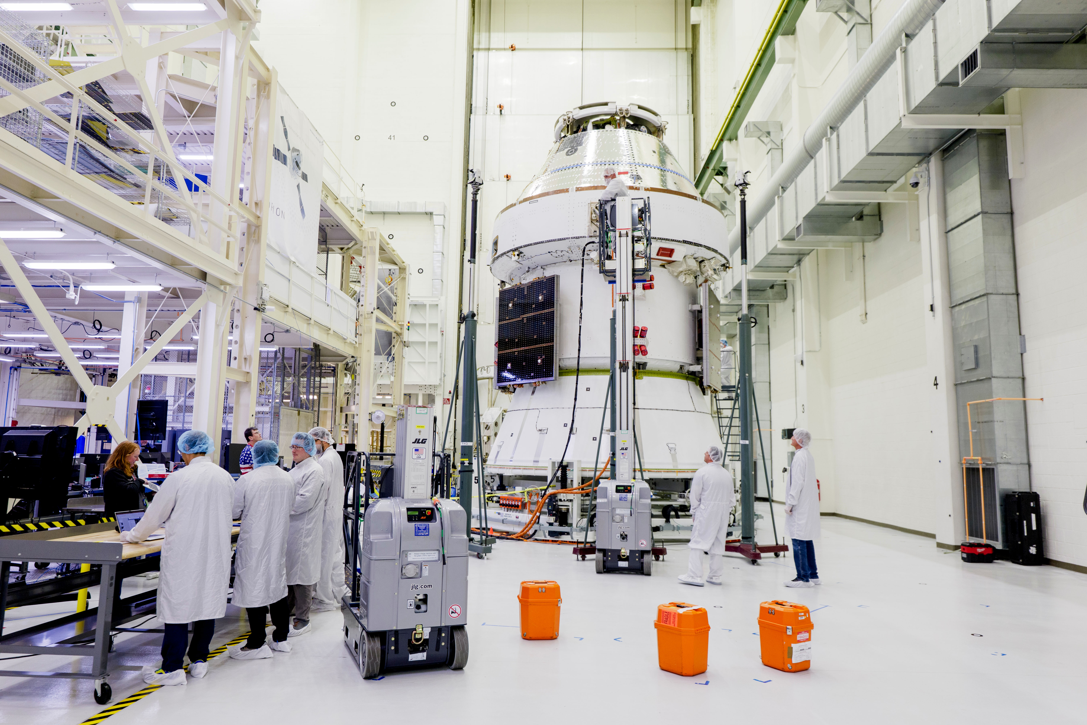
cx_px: 544
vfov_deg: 53.1
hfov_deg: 73.7
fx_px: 725
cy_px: 362
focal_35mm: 24
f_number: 3.2
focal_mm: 24
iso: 800
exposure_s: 1/125
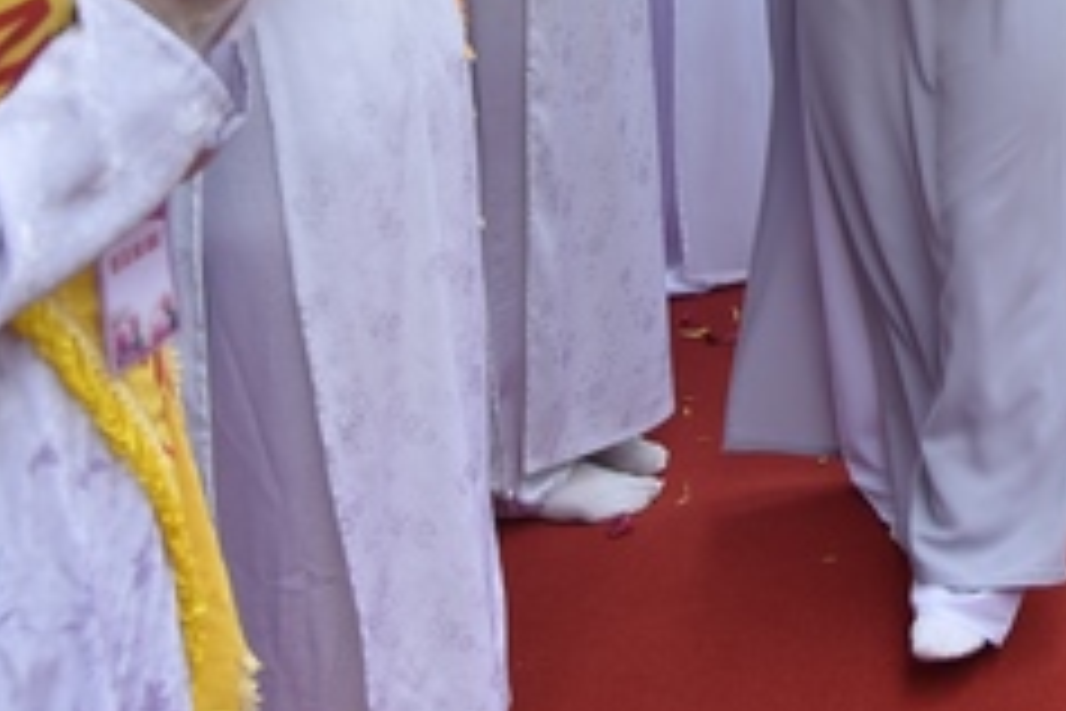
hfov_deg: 21.5
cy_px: -189
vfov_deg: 15.4
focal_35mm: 85
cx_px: 1403
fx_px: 2517
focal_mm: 31
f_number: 5
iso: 100
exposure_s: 1/80
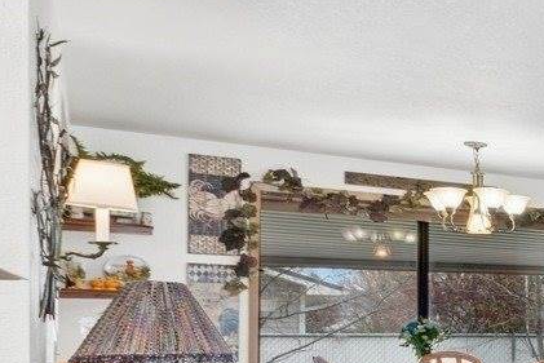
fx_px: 862
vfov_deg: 23.2
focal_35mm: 57
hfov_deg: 20.8
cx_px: 1023
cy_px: 323
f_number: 6.3
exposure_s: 1/5
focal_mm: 10
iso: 100
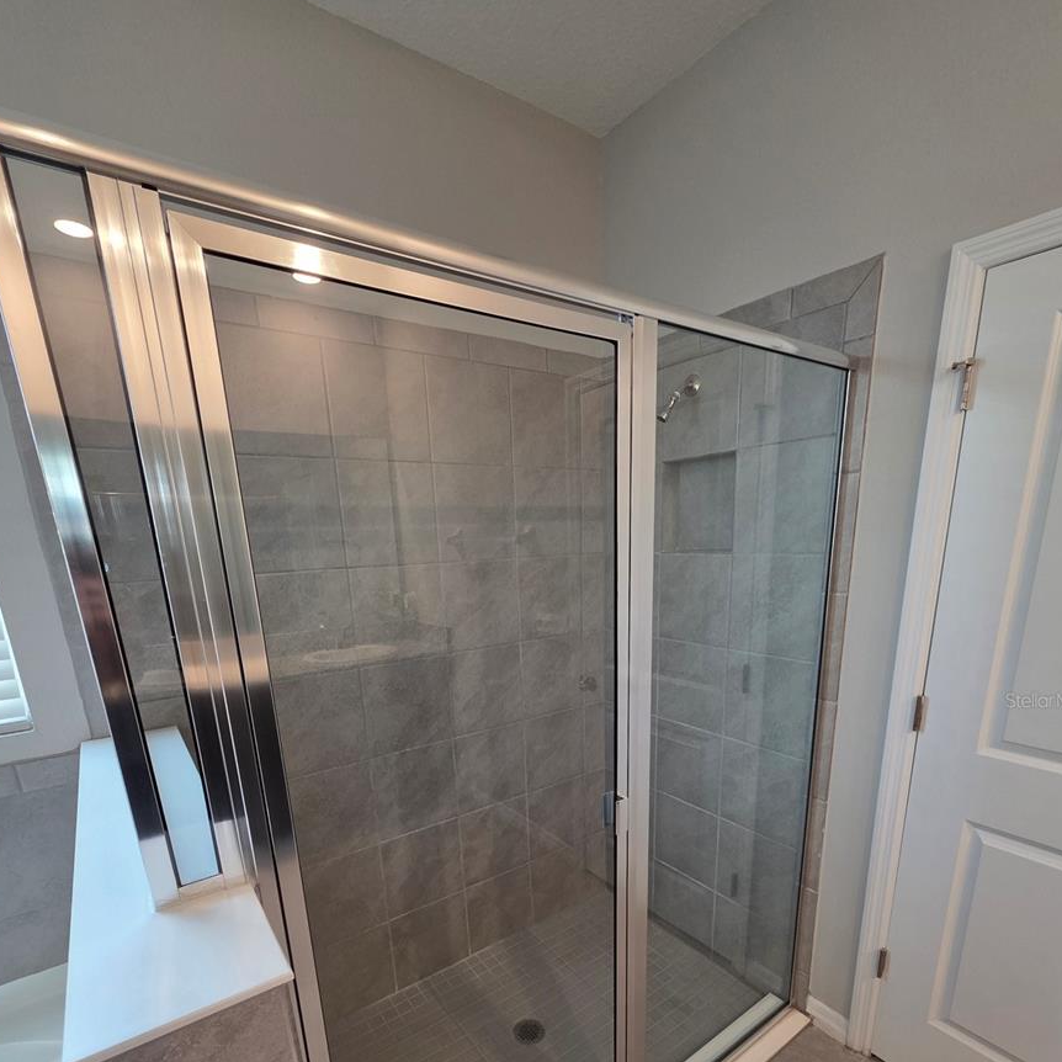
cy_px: 700
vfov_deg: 84.7
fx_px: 555
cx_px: 538
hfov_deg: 87.4
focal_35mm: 16
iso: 160
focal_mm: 2.2
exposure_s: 1/60
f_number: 1.9
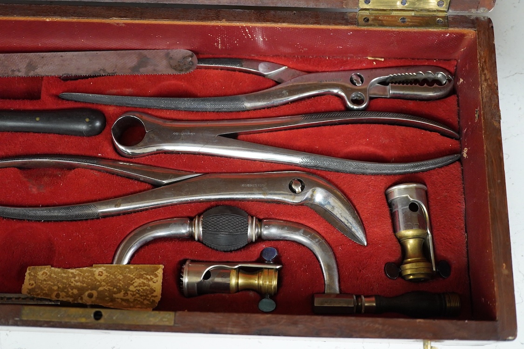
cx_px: 262
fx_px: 655
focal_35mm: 45
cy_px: 174
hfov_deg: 43.6
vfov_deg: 29.9
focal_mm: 30
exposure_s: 1/160
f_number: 3.5
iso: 2500
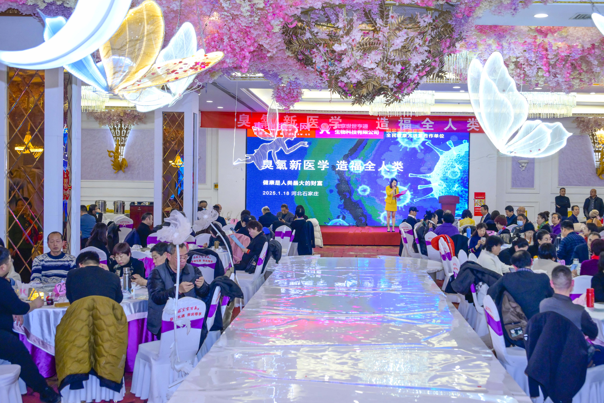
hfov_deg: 42.6
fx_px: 772
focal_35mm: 46
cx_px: 352
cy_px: 190
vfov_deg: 29.2
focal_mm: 39
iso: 2200
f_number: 4
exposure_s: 1/200
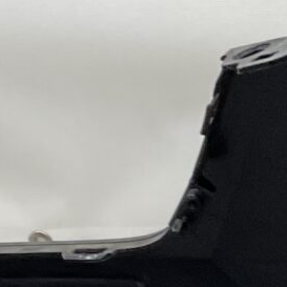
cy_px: 596
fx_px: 2251
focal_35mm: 240
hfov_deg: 7.1
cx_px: 486
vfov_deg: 7.0
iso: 40
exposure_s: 1/120
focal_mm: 3
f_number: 1.8
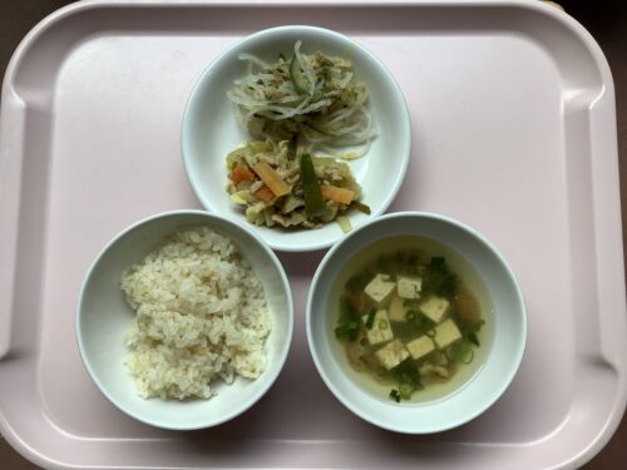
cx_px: 314
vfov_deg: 45.4
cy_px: 235
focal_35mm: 31
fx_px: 562
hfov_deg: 58.4
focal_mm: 3.3
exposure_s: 1/199
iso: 25
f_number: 2.4
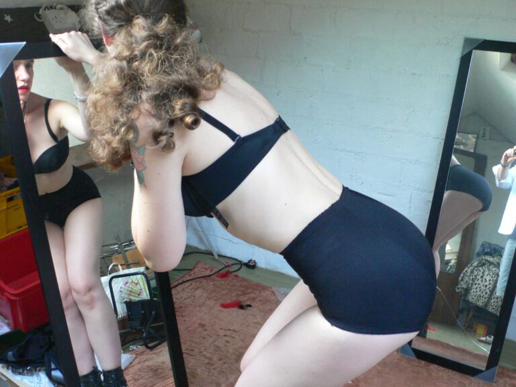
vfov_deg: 41.8
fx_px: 507
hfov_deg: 54.0
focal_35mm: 34
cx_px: 258
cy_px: 194
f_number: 2.8
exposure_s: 1/25
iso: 200
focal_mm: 6.3
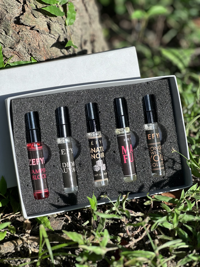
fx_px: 593
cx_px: 100
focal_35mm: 77
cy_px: 134
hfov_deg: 19.1
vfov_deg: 25.3
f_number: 2.8
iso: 25
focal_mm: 9
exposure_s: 1/160
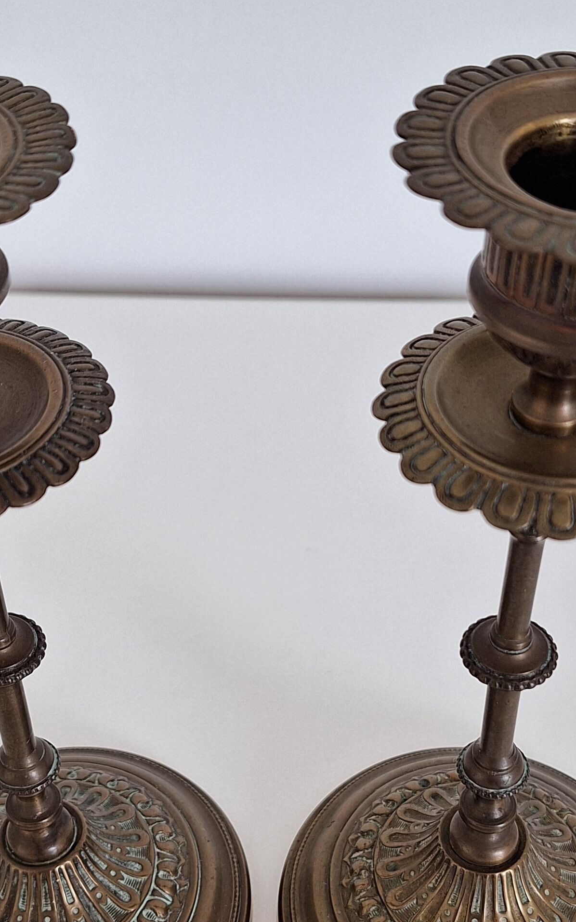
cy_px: 561
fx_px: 1306
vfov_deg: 38.7
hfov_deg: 24.9
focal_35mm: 52
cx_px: 259
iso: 64
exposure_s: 1/100
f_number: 1.8
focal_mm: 5.54
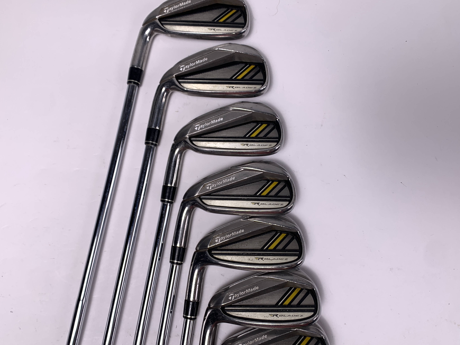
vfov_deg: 44.1
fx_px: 425
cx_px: 207
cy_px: 182
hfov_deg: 56.7
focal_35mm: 32
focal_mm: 4.25
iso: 25
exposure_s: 1/299
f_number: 1.8
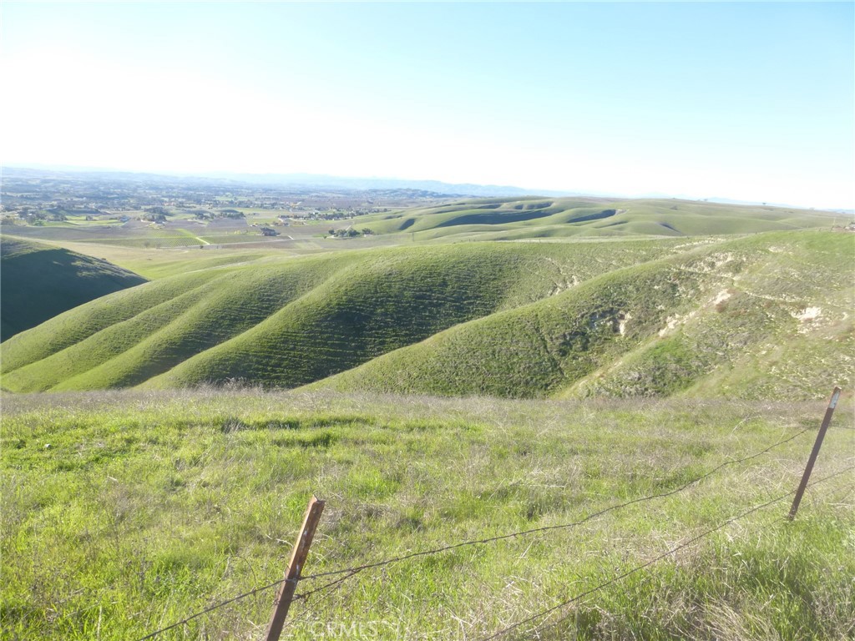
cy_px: 320
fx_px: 593
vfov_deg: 56.8
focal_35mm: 24
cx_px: 428
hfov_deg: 71.6
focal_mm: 4.3
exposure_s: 1/320
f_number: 4
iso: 100
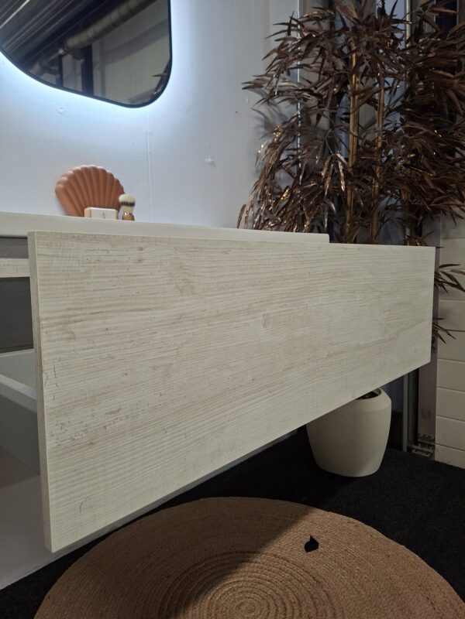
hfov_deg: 58.9
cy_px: 310
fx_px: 412
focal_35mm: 23
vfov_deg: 73.9
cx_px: 232
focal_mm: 5.54
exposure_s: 1/100
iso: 250
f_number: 1.8
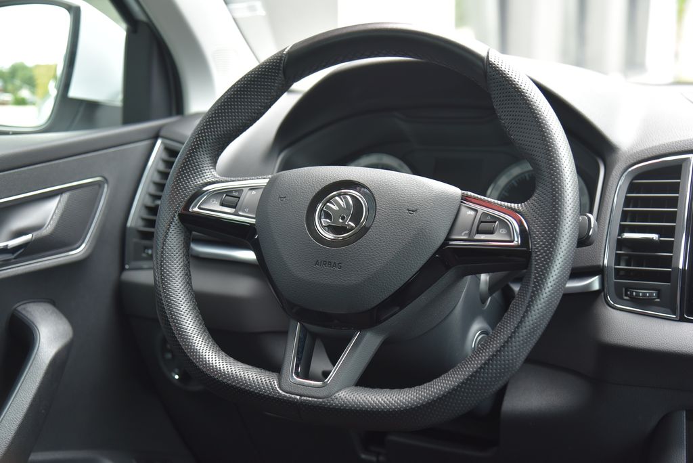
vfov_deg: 24.7
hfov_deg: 36.2
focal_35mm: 55
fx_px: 1059
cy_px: 232
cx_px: 346
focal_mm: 55
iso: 500
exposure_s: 1/80
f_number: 4.5
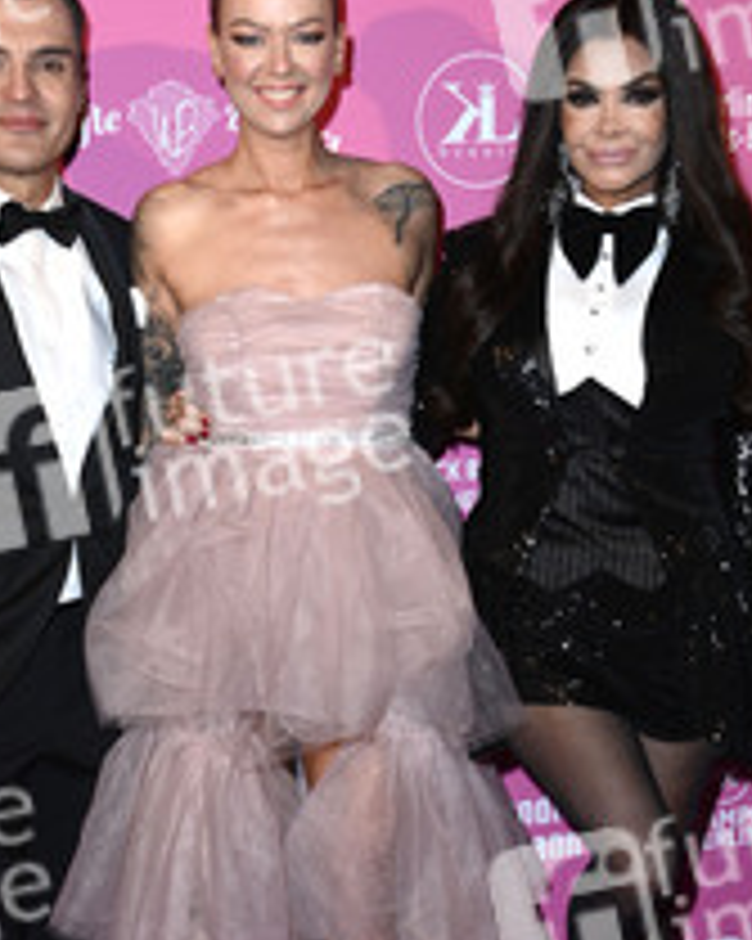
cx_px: 311
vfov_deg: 24.0
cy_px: 670
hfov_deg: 19.4
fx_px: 2199
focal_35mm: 79
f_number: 5.6
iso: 500
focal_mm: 44
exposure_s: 1/200
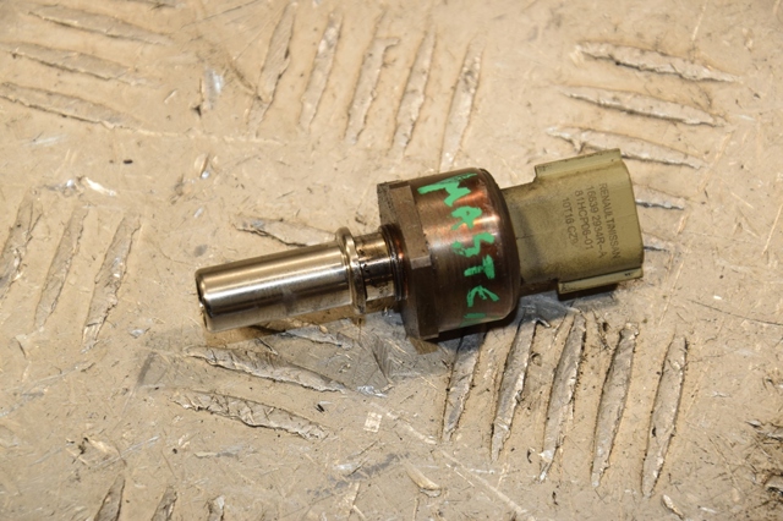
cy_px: 260
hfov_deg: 13.0
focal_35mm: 158
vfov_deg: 8.7
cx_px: 392
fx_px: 3424
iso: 800
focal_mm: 105
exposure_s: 1/200
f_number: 8
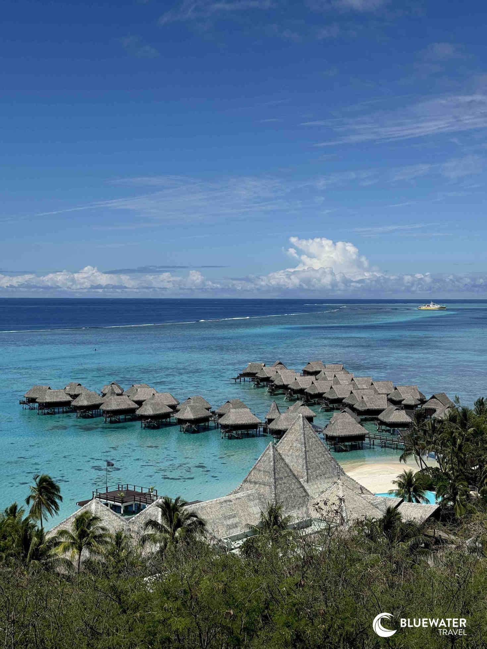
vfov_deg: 39.7
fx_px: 900
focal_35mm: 48
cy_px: 324
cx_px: 244
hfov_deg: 30.3
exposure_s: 1/9009
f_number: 1.78
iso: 64
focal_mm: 6.76
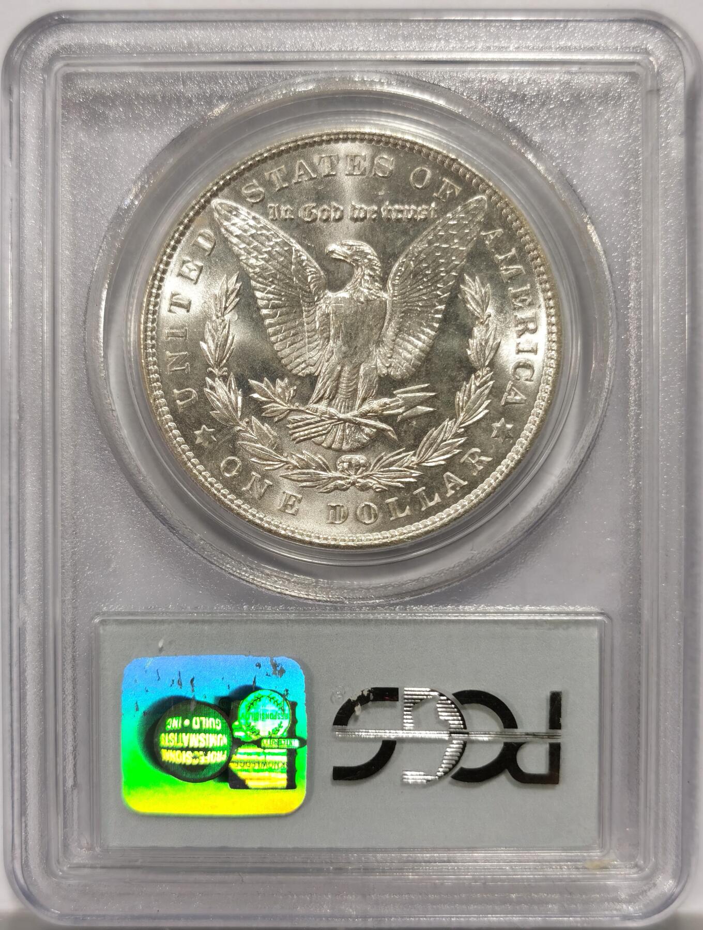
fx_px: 1455
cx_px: 352
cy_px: 465
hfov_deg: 27.2
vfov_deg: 35.5
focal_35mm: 54
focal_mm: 5.56
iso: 64
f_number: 16
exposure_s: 1/100
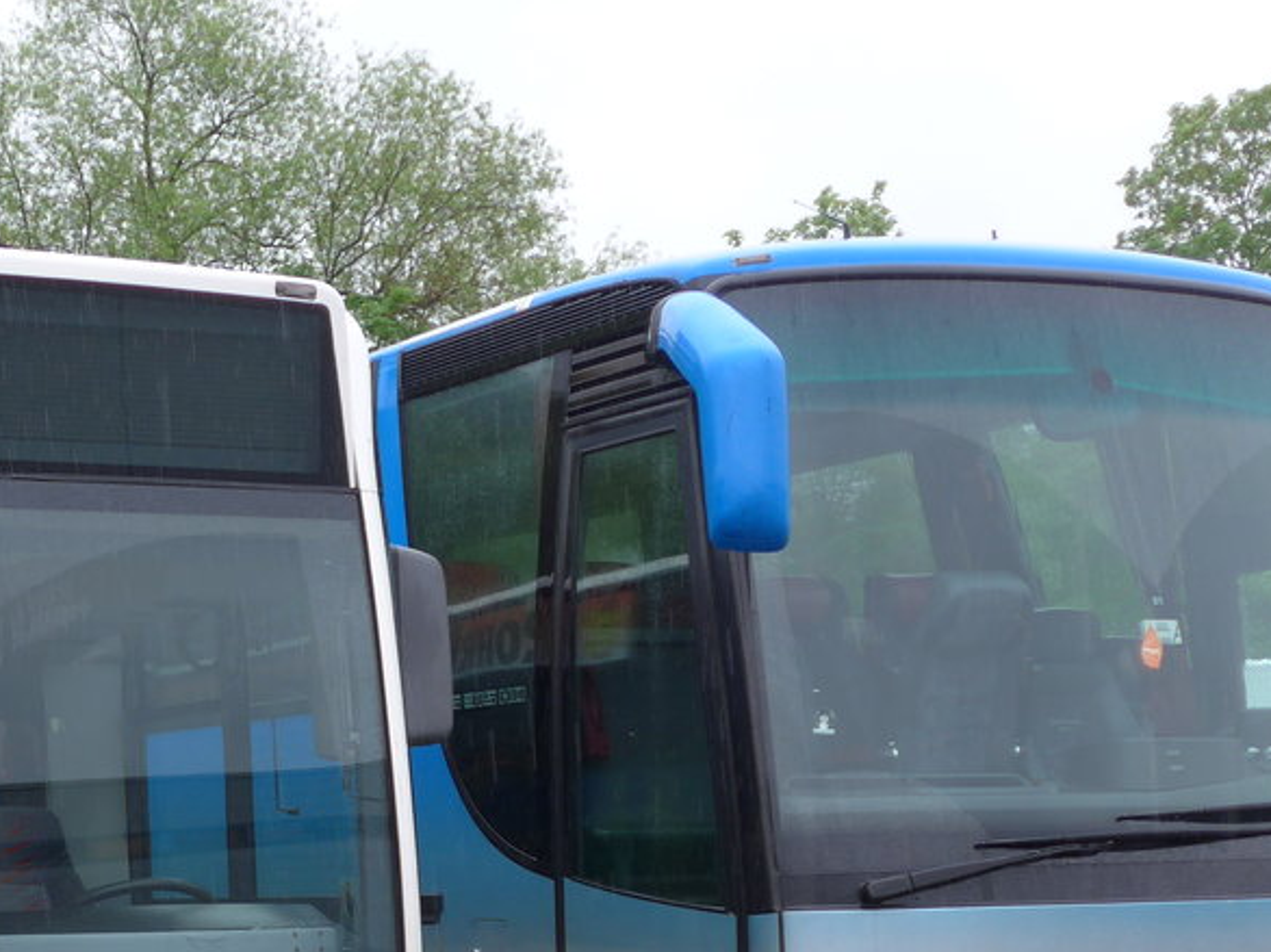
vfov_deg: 17.3
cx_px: -4
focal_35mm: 84
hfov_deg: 22.4
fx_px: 3083
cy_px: 870
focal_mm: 8.4
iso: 80
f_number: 2.8
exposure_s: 1/200
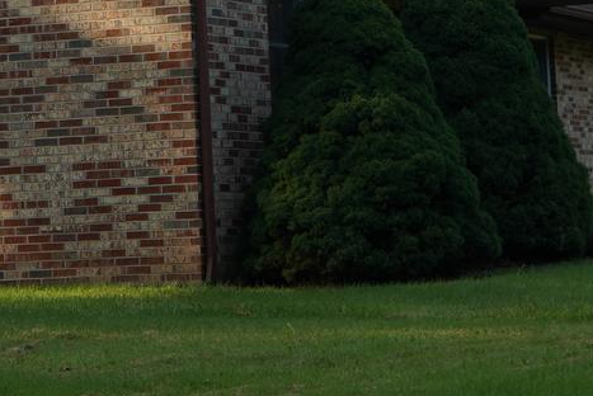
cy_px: -116
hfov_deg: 11.2
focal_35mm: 184
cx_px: 202
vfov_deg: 7.4
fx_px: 3033
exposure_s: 1/250
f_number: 4.5
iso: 100
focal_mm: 42
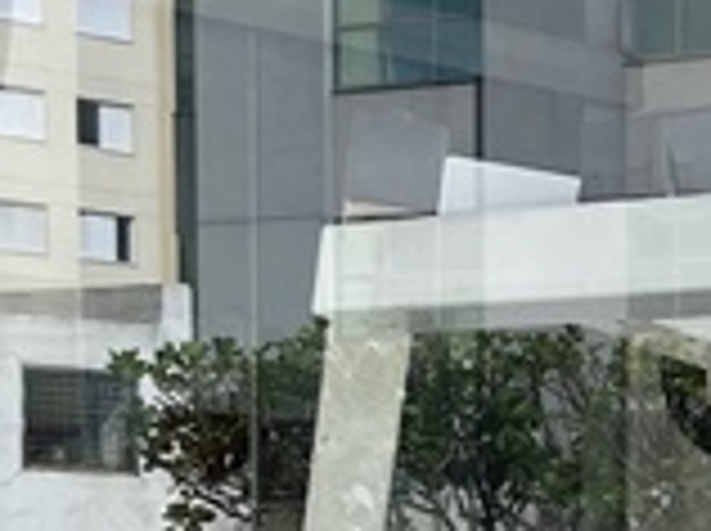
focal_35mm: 169
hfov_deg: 11.4
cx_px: 896
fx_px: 3466
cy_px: 918
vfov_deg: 8.5
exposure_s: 1/654
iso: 32
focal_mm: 4.25
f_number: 1.8
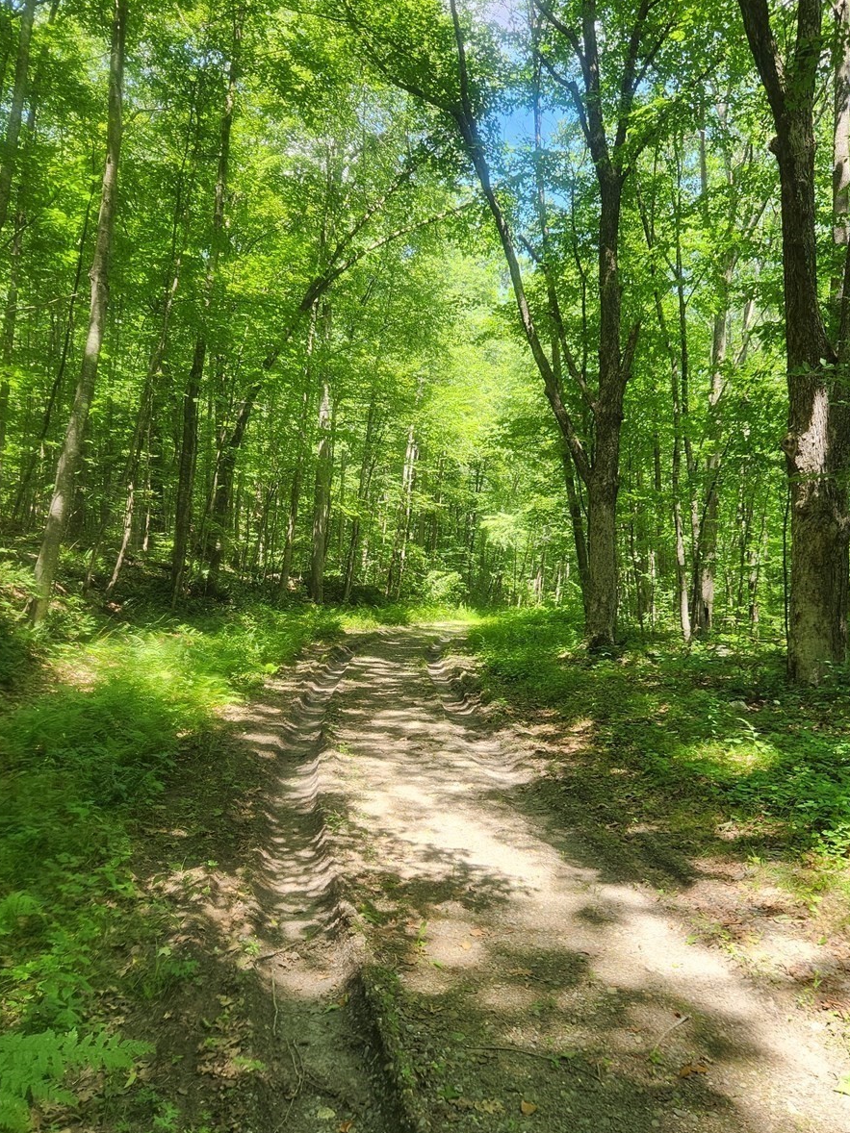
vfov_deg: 60.0
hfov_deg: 46.7
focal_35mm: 30
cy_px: 563
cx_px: 464
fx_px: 983
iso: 20
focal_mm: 5.4
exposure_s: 1/180
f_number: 1.8
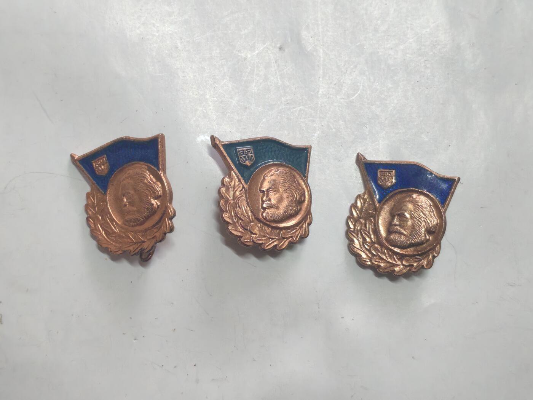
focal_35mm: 68
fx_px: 1047
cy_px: 200
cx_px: 266
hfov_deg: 28.6
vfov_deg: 21.6
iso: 640
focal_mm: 5.52
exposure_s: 1/33
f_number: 1.95
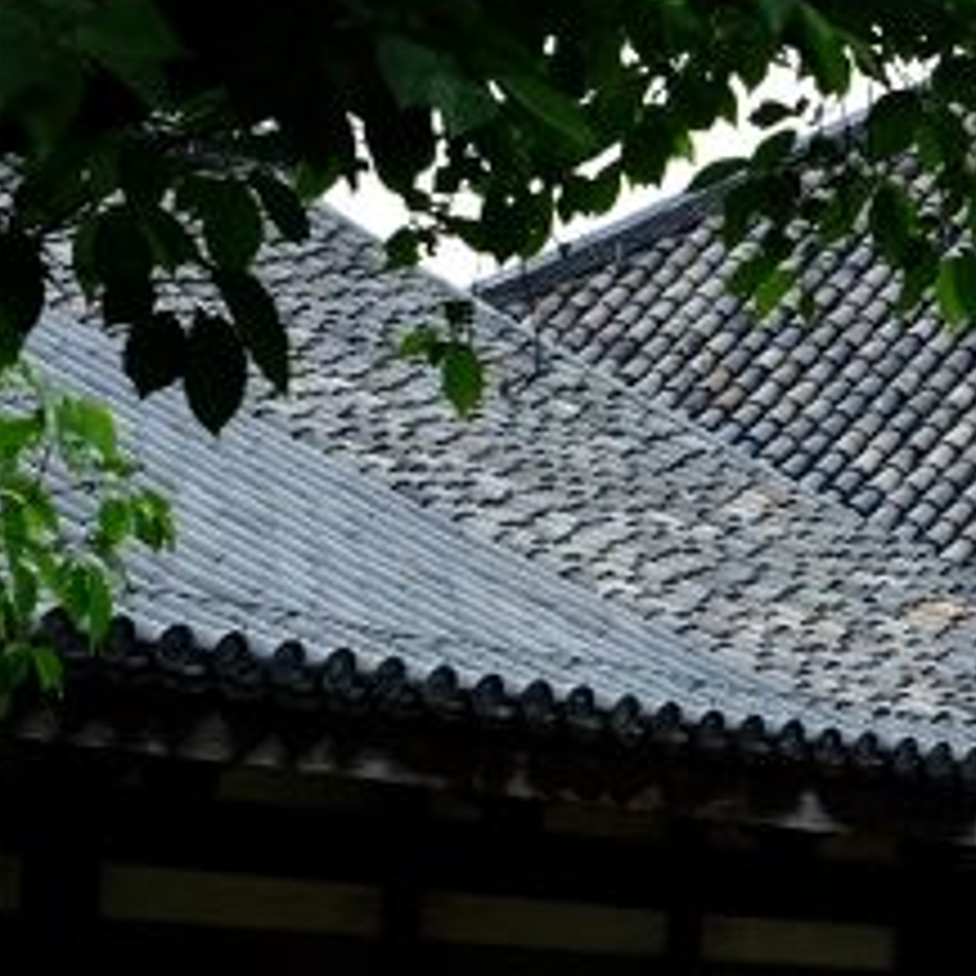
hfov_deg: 12.4
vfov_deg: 12.9
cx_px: 1430
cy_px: 621
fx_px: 4306
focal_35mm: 135
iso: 200
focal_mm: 35
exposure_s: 1/85
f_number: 8
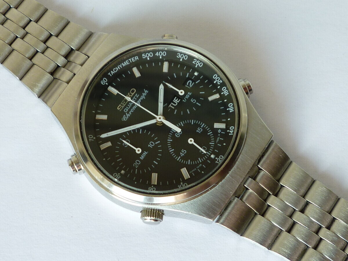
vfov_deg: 21.0
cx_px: 174
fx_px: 704
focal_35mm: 70
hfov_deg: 27.8
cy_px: 130
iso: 80
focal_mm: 6.3
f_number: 3.7
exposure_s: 1/40
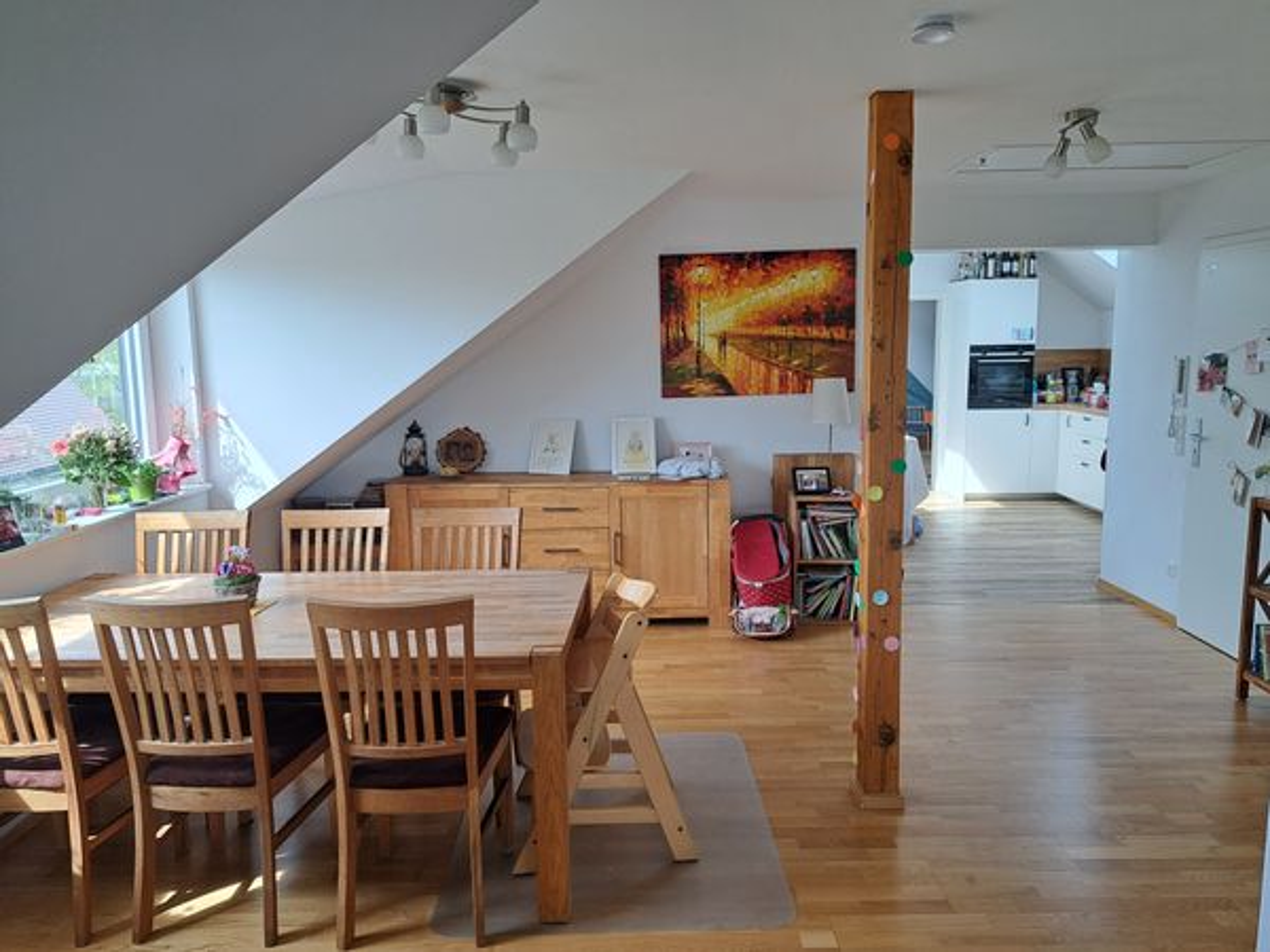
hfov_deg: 71.6
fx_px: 881
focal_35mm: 24
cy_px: 476
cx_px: 635
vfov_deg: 56.8
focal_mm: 5.23
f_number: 1.8
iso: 50
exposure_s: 1/100
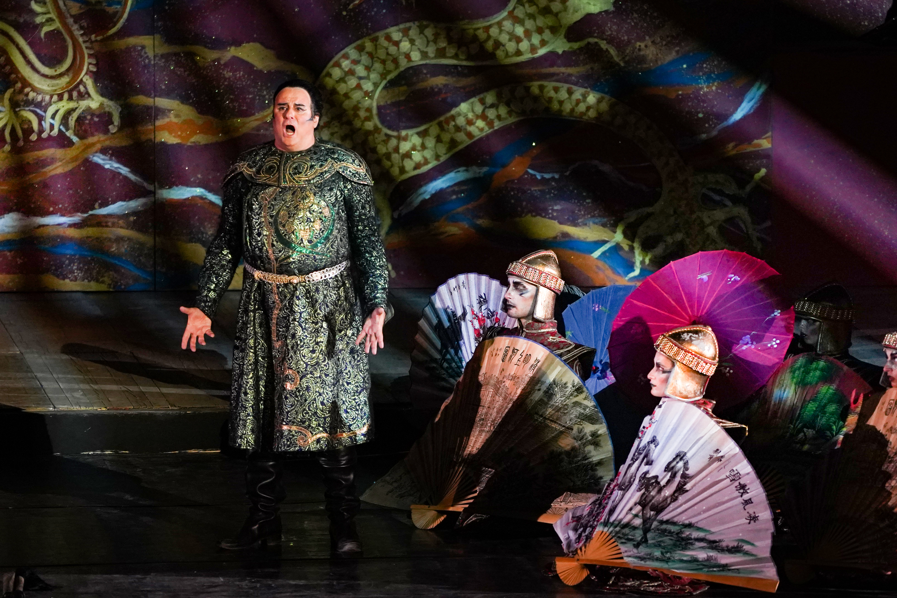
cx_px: 448
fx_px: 7474
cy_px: 299
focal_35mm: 300
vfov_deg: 4.6
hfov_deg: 6.9
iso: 4000
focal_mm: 200
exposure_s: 1/125
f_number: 4
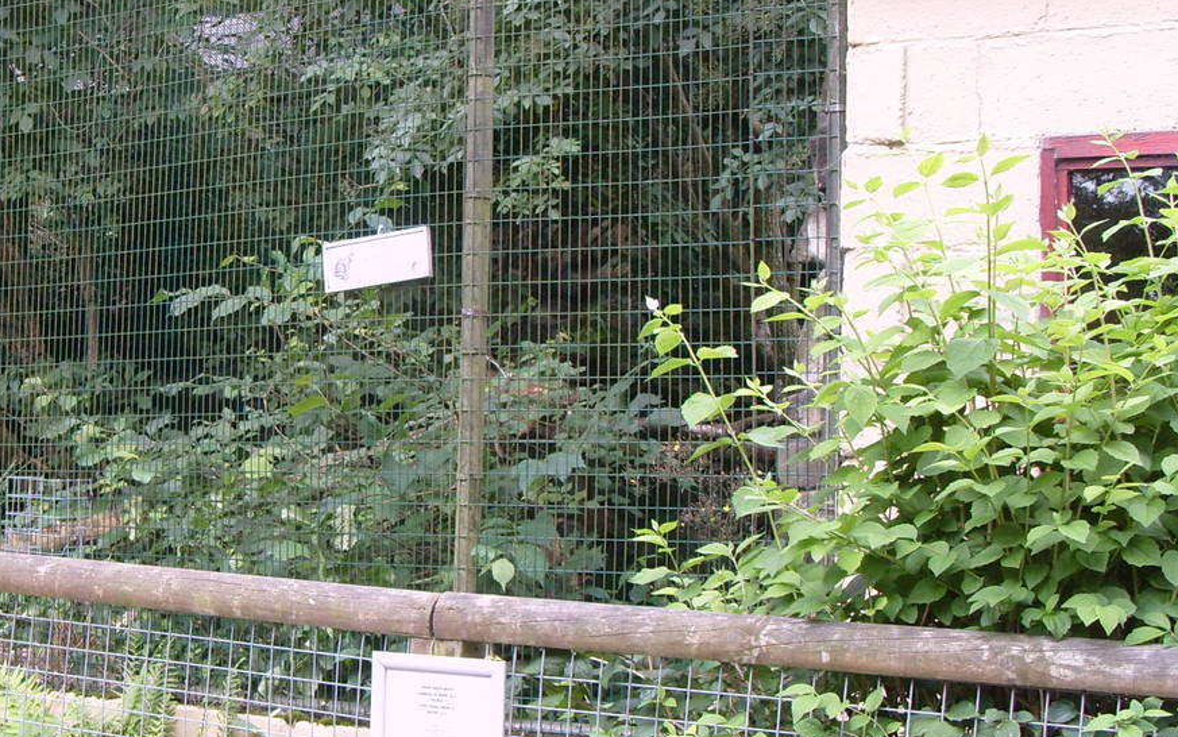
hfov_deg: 28.9
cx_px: 101
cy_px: 323
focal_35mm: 68
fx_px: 2184
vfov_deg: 19.1
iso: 80
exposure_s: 1/45
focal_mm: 7.8
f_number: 2.8
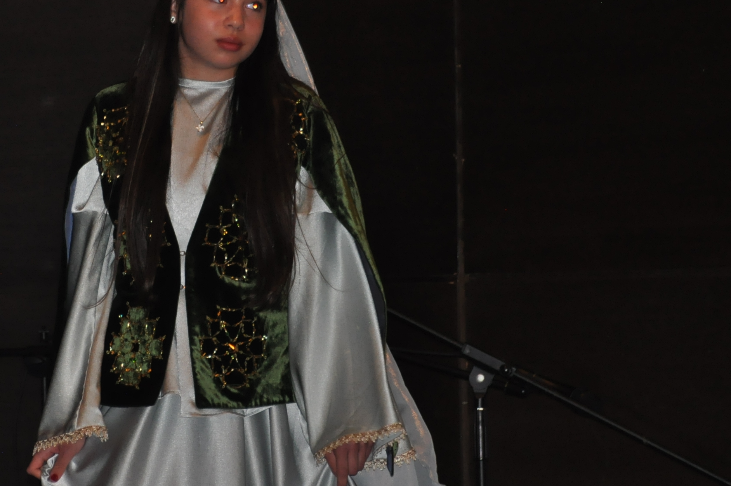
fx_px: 7015
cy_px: 102
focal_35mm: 346
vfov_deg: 4.0
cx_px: 244
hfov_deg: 6.0
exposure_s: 1/60
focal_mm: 135
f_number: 6
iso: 800
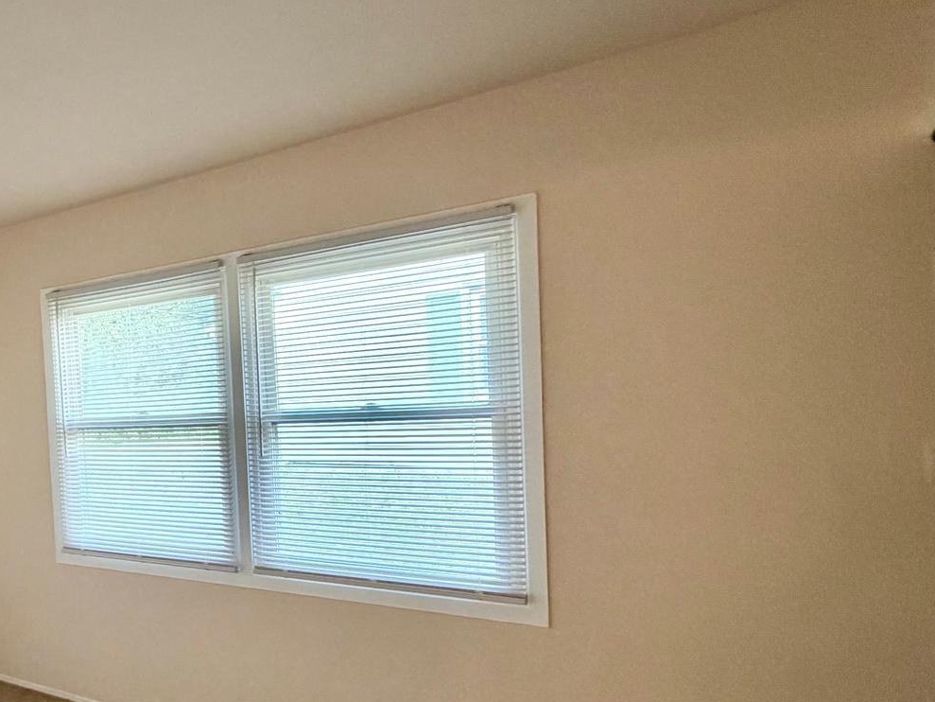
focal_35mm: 29
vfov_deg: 47.8
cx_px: -28
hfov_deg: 48.8
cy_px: 440
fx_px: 783
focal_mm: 2.22
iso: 200
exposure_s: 1/60
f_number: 2.2
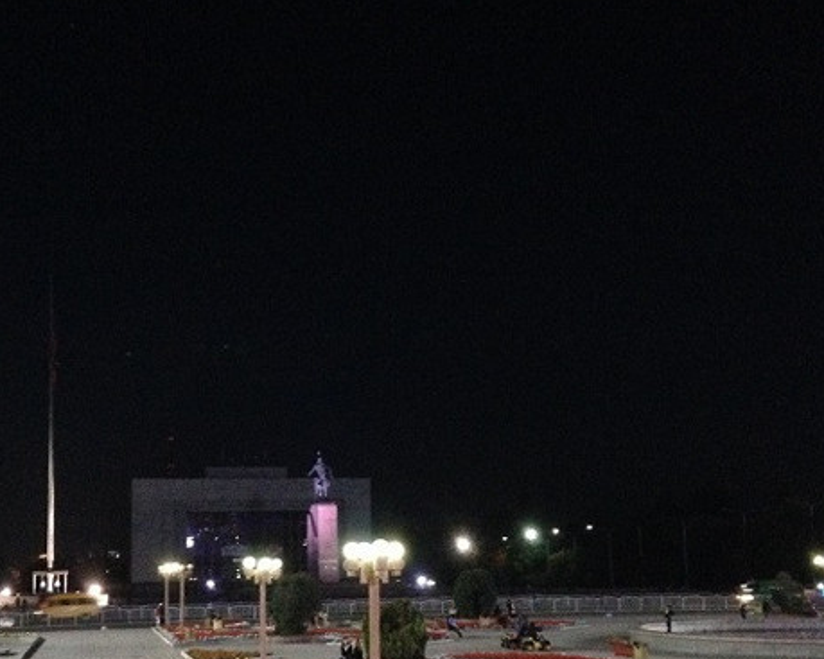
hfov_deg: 34.7
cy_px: 470
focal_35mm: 54
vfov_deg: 27.8
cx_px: 357
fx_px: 1317
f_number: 2.4
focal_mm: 4.12
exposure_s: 1/15
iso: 800
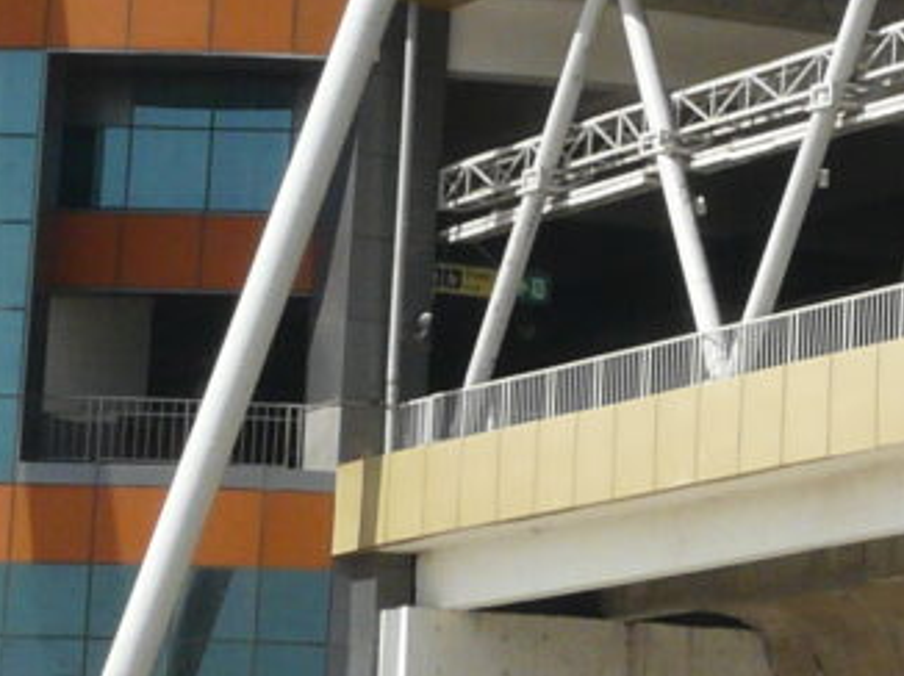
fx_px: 5741
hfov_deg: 8.8
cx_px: 1312
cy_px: -122
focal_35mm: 220
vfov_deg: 6.7
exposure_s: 1/400
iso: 100
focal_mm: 7.2
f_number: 5.6
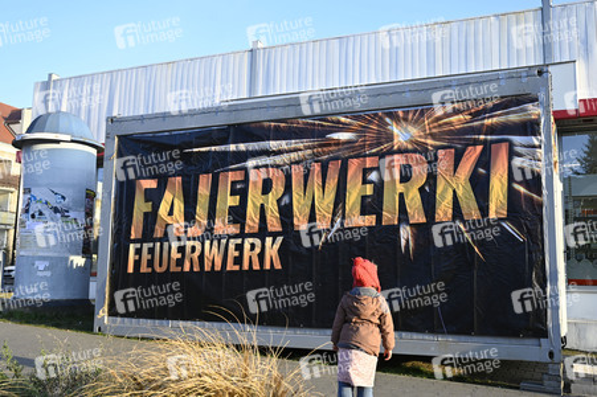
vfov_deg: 37.8
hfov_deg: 54.5
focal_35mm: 35
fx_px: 580
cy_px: 198
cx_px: 298
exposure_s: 1/250
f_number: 5
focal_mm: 35
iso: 200
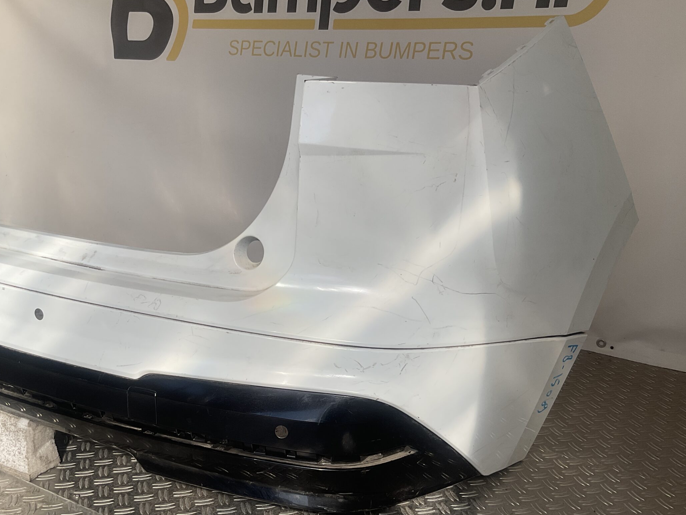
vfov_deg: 39.6
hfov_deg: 51.3
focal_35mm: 36
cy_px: 273
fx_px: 714
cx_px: 325
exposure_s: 1/1412
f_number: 1.8
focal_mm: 3
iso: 16
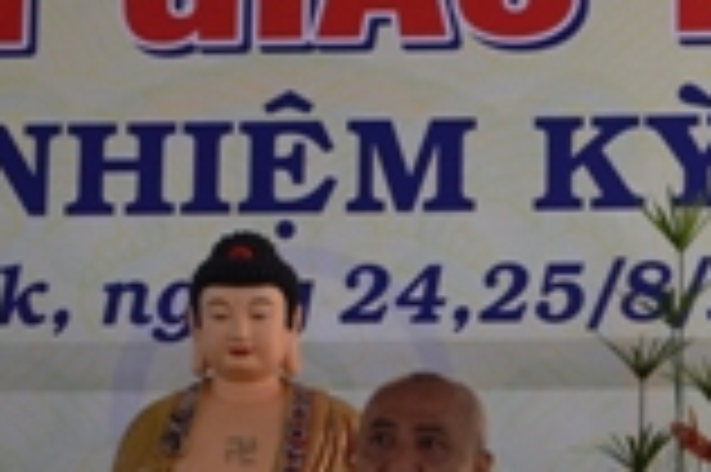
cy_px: 378
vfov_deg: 5.0
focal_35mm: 273
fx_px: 5387
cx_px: -14
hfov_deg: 7.5
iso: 280
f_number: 5.6
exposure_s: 1/125
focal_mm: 45
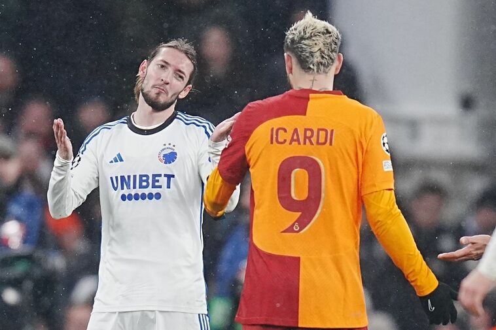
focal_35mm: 600
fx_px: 8264
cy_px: 165
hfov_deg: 3.4
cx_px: 248
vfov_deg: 2.3
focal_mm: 400
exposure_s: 1/1600
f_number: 2.8
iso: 1600
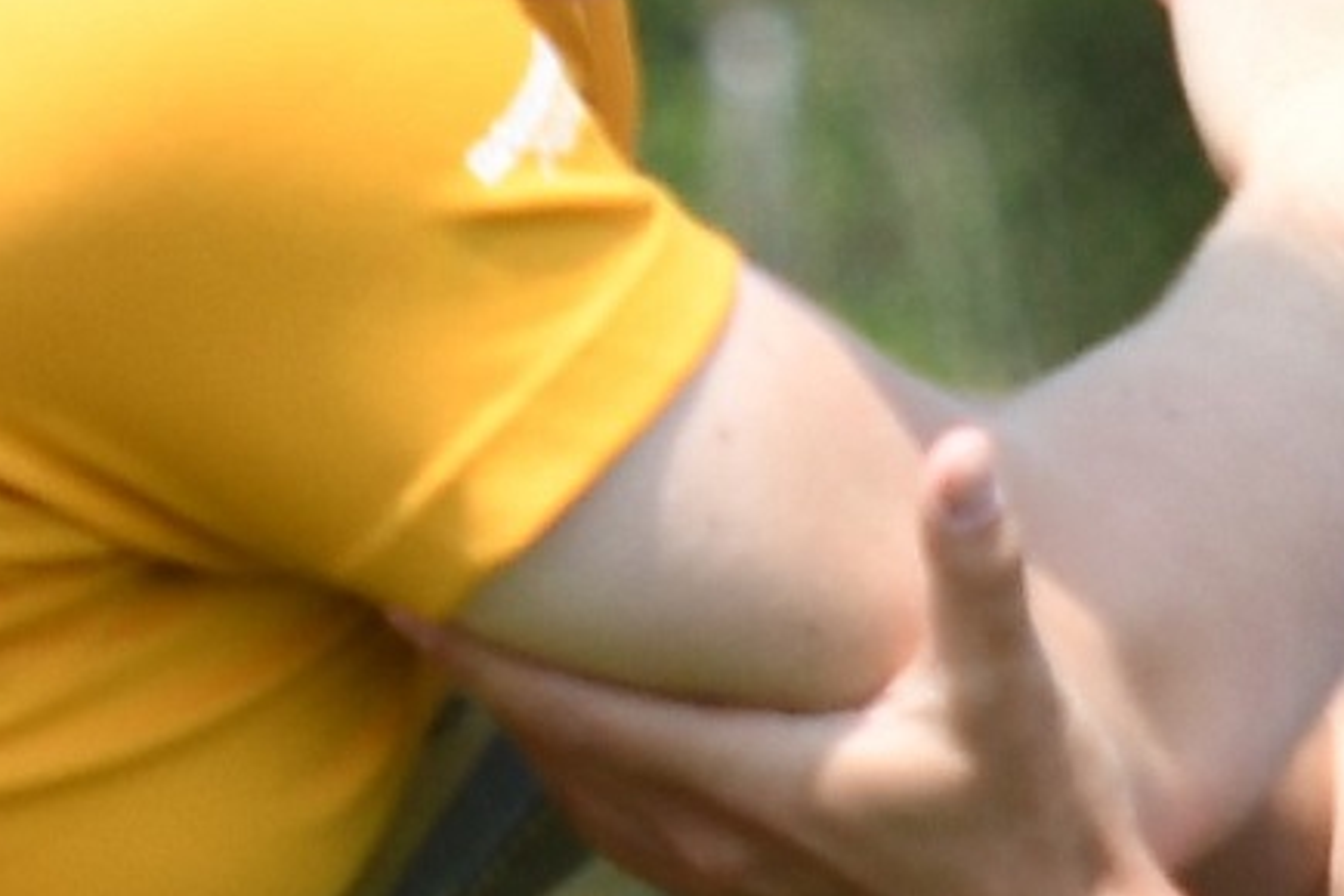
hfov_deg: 3.2
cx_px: 1030
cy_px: 450
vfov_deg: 2.1
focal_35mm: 651
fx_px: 24302
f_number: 4
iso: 180
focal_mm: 116
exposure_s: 1/1000
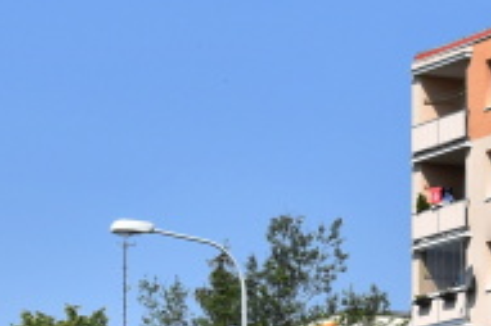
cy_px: 453
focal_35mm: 274
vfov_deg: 5.0
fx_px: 3734
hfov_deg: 7.5
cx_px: 396
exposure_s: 1/400
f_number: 10
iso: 200
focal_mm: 34
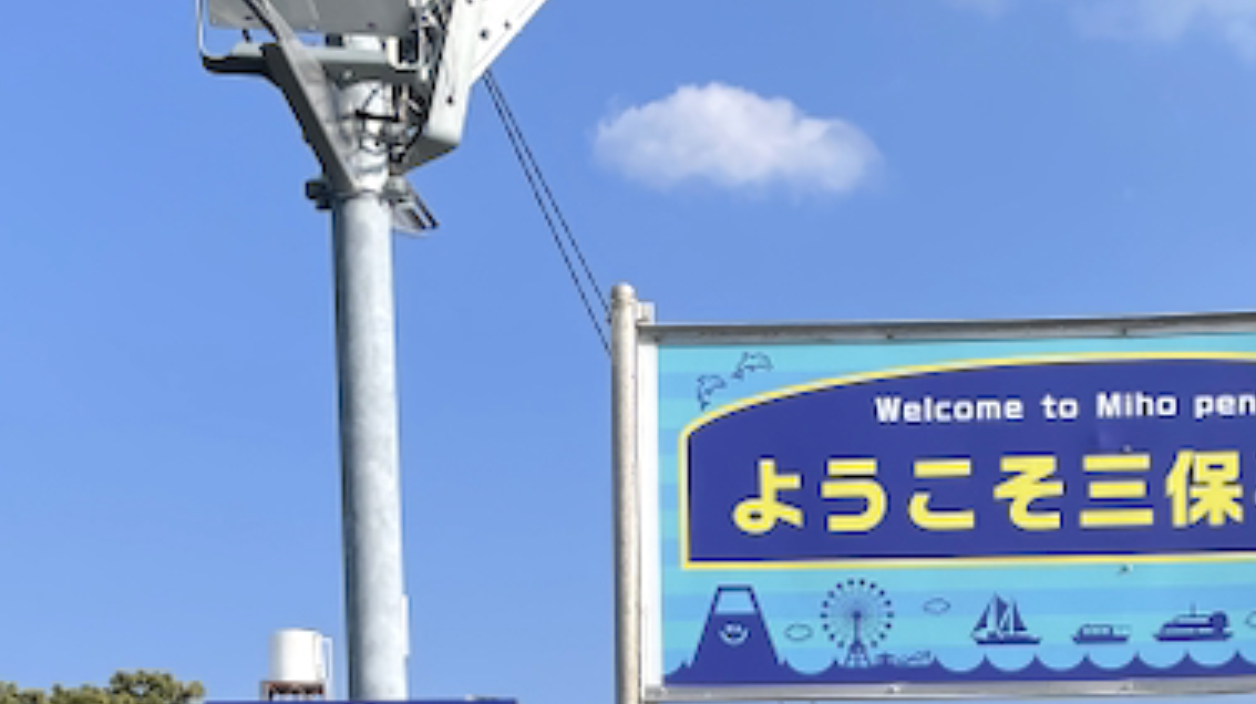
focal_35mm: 75
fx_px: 2496
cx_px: 1007
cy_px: 1156
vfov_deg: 14.6
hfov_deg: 27.7
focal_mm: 4.2
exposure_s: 1/3861
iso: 32
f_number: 1.6
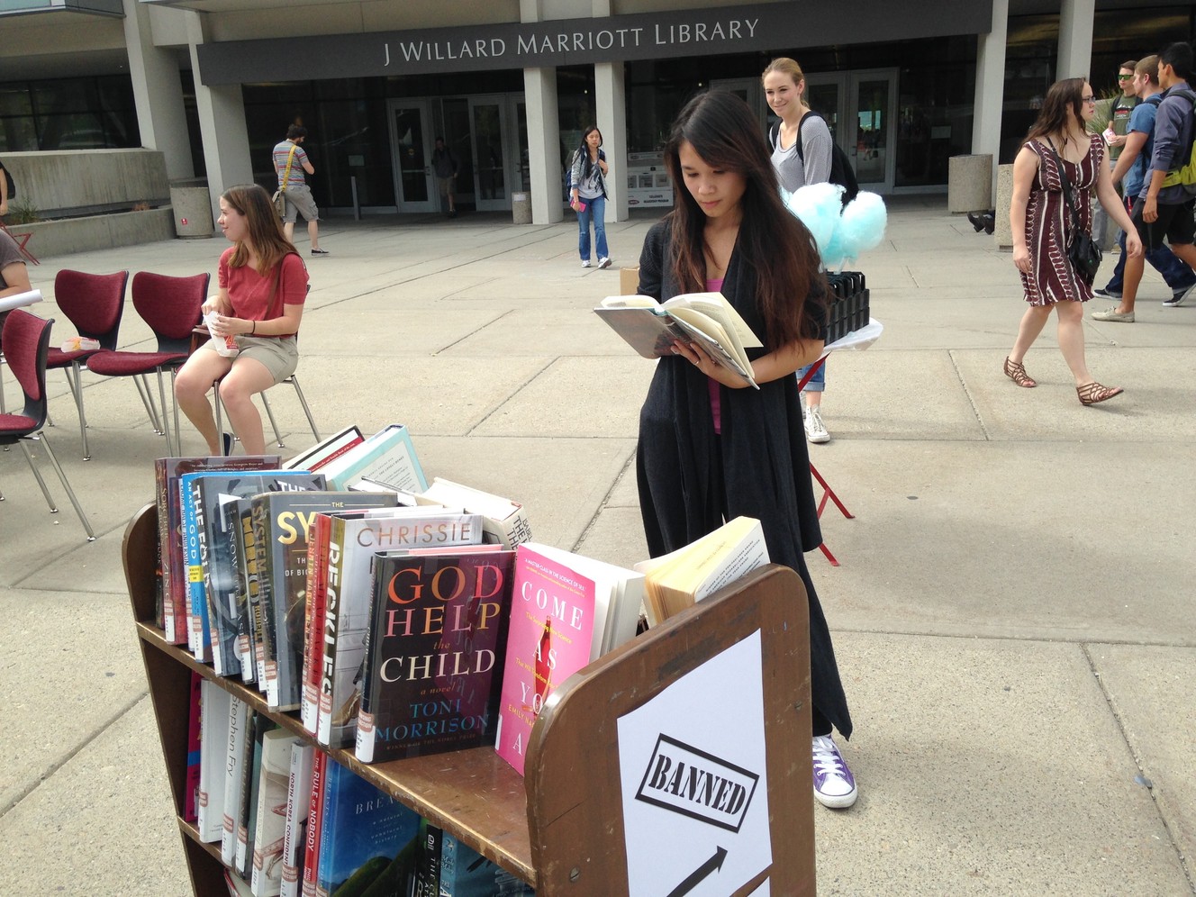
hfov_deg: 55.4
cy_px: 448
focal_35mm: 33
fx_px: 1140
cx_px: 598
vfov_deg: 42.9
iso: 50
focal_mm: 4.12
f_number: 2.4
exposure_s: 1/1004
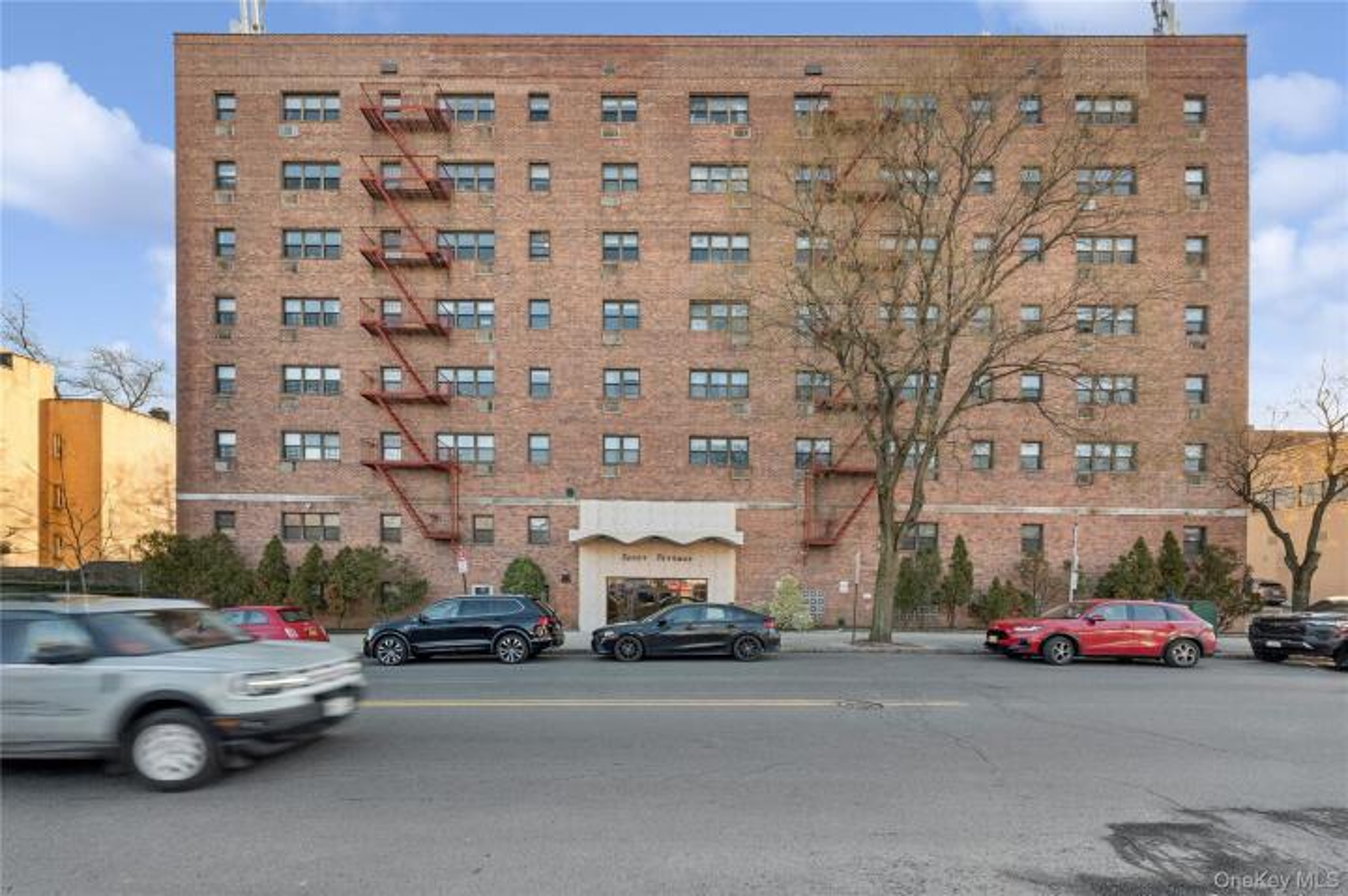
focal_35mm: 14
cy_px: 448
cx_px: 674
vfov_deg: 81.1
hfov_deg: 104.3
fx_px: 524
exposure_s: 1/60
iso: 200
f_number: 11
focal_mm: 14
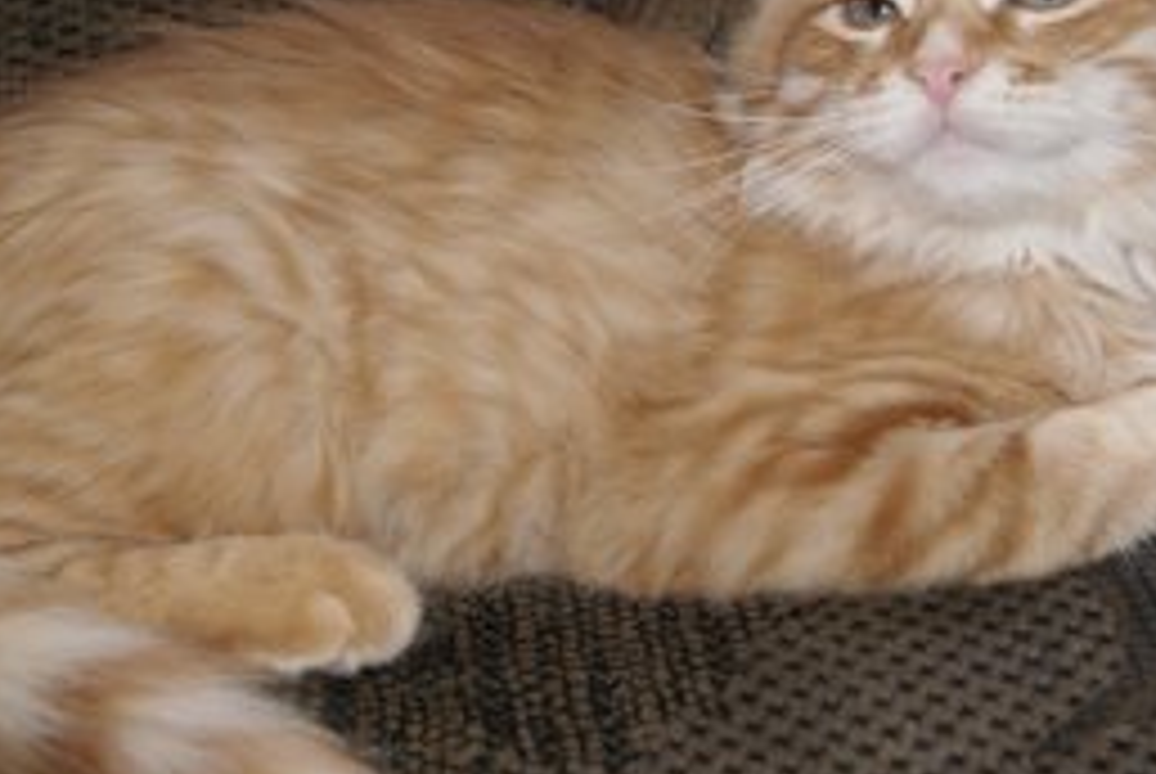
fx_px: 2629
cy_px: 274
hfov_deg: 24.8
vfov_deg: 16.7
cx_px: 567
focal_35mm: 82
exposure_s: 1/60
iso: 400
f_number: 5.6
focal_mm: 35
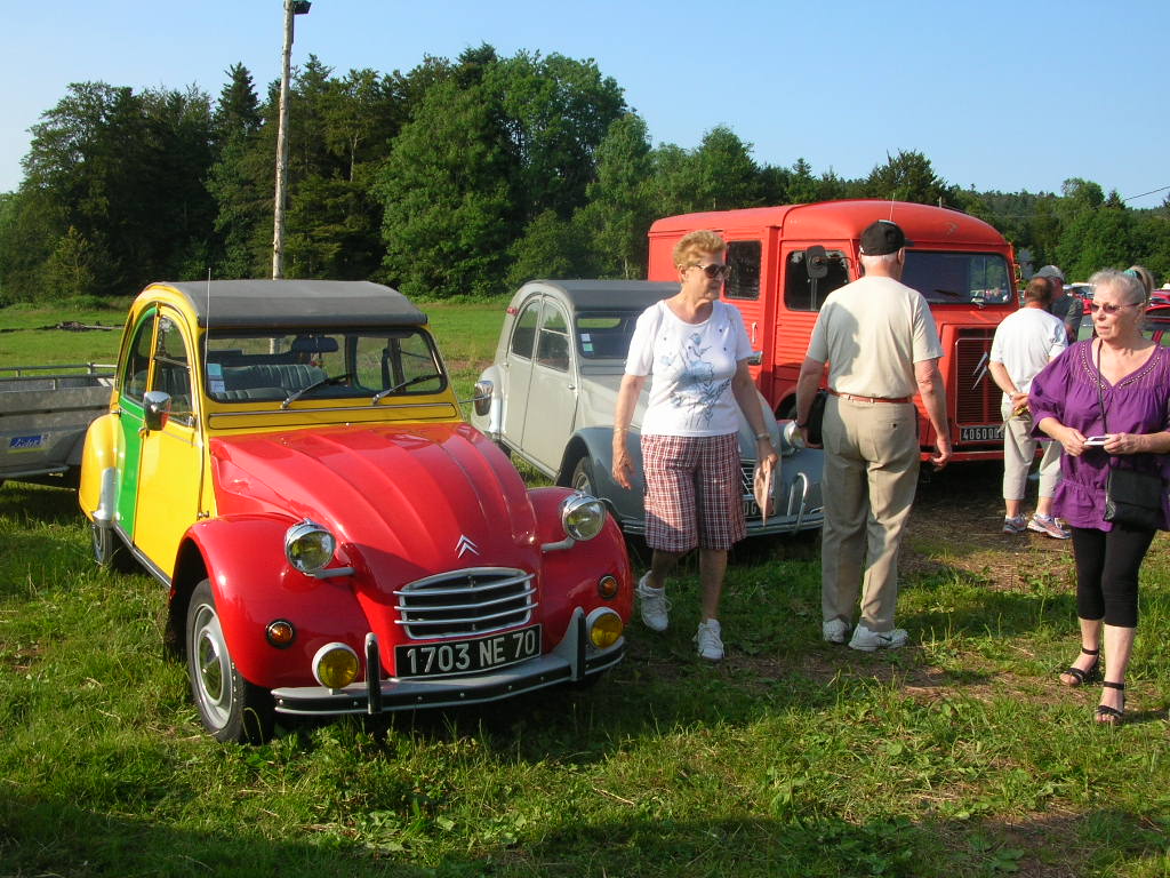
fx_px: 1183
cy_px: 439
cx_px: 585
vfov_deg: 40.7
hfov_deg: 52.6
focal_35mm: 35
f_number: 5.6
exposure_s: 1/175
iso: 50
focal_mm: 5.8
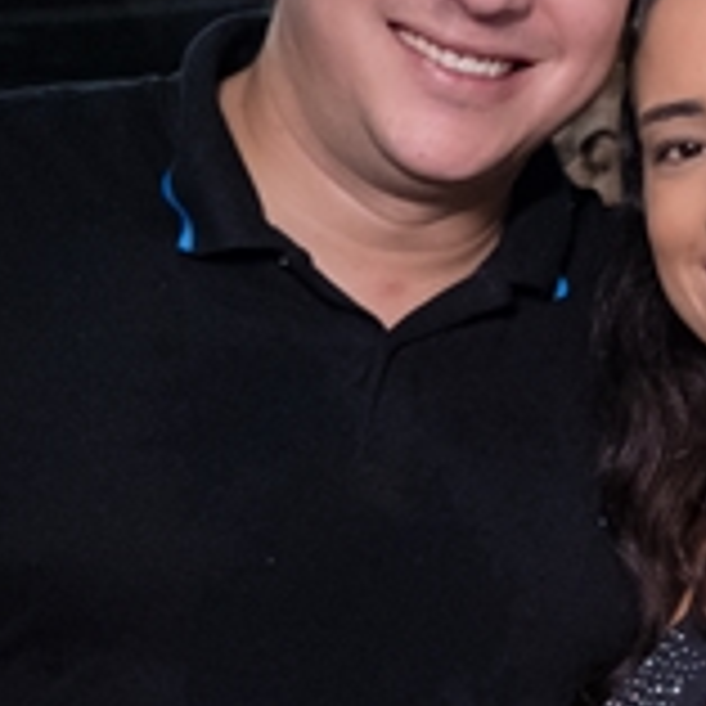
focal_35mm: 144
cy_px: 733
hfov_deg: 12.1
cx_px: 452
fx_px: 3323
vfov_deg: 12.0
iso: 2500
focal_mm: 24
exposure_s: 1/250
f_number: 2.5
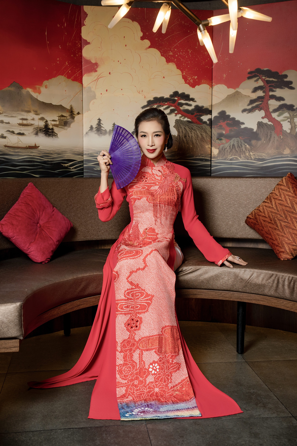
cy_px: 223
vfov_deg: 45.4
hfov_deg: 31.2
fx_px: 532
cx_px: 148
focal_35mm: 43
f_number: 4
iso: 250
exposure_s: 1/100
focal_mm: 43
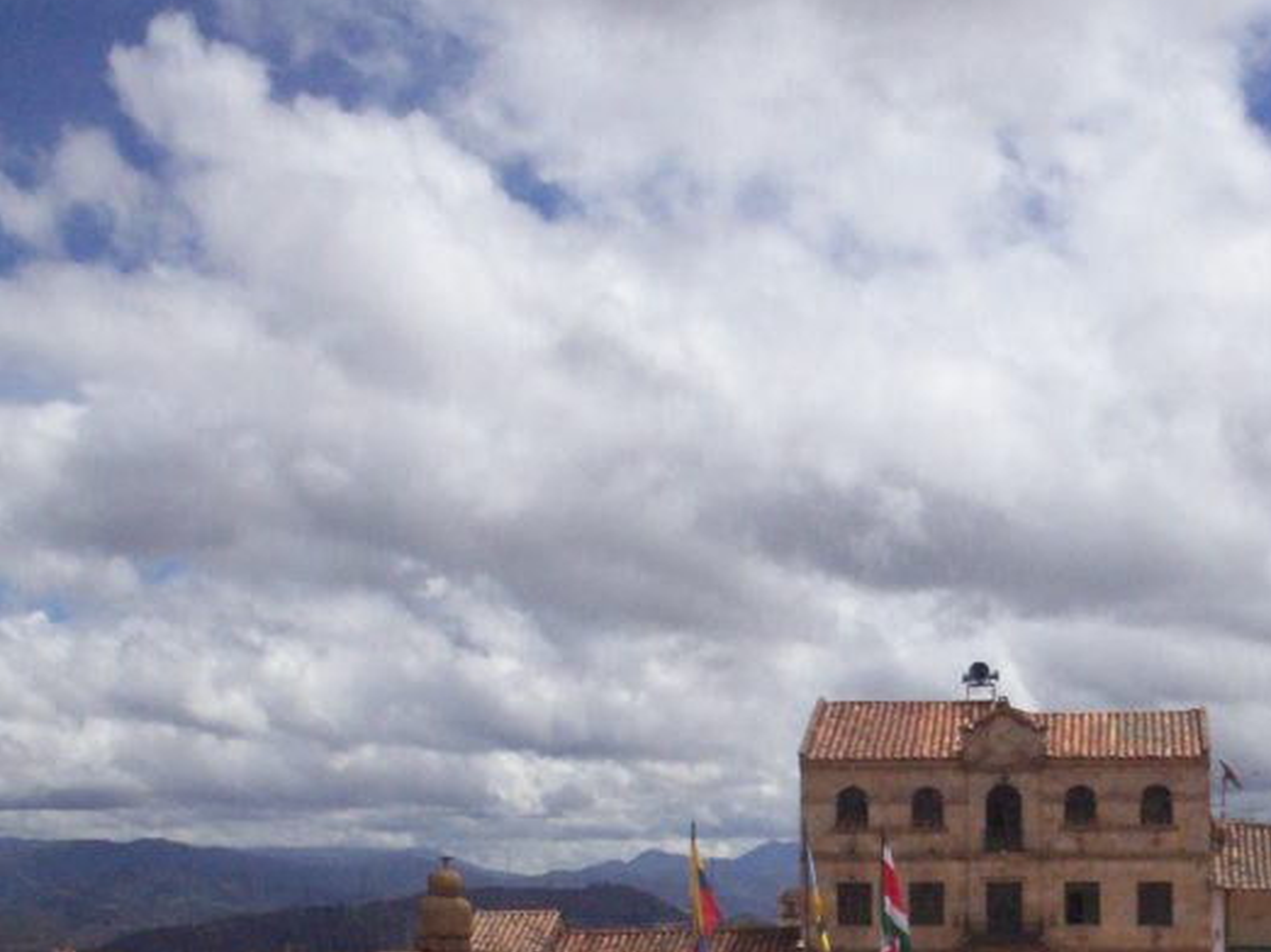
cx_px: 903
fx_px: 2532
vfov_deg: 20.8
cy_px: 874
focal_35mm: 69
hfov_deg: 27.9
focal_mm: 5.9
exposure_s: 1/1562
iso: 100
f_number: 4.5
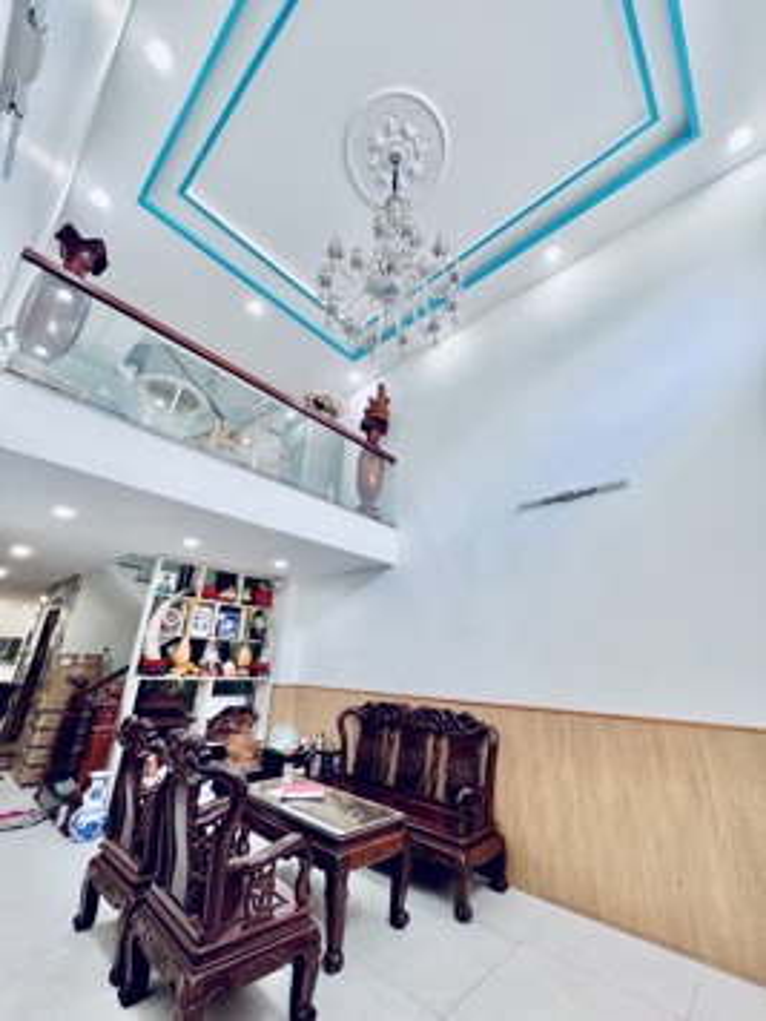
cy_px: 510
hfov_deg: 89.9
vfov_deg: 106.2
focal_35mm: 13
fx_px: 384
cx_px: 383
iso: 64
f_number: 1.8
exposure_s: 1/99
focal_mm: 1.57
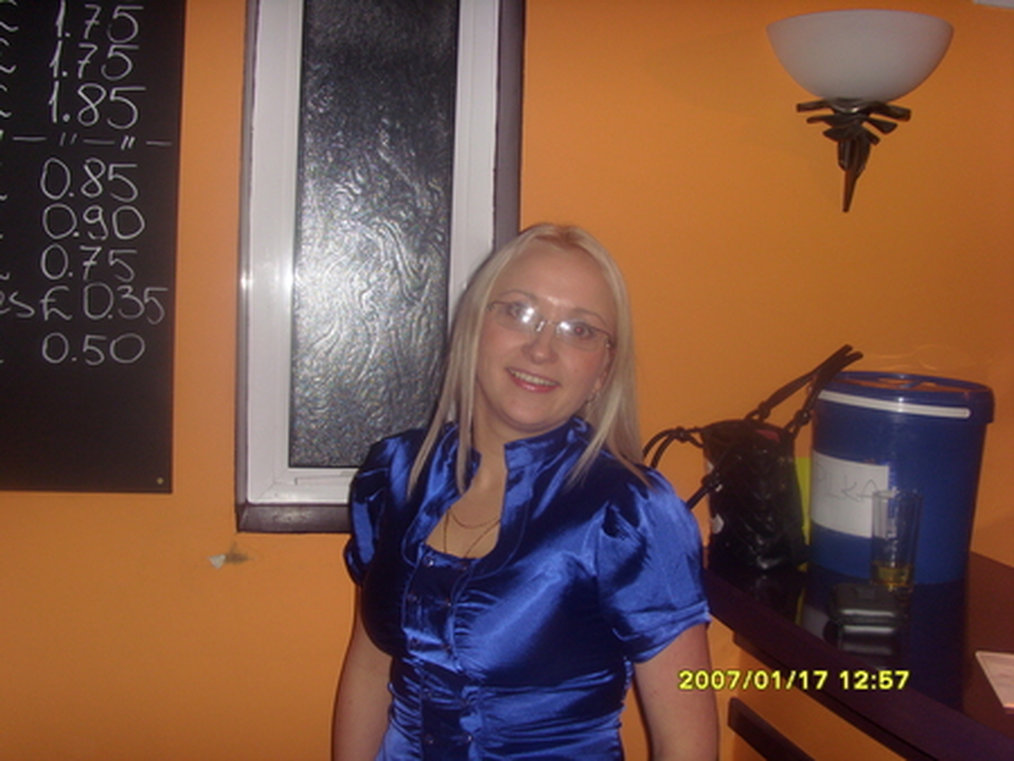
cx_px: 507
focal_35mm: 36
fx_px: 1055
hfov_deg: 51.3
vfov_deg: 39.7
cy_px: 380
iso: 100
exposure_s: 1/45
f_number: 3.5
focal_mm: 6
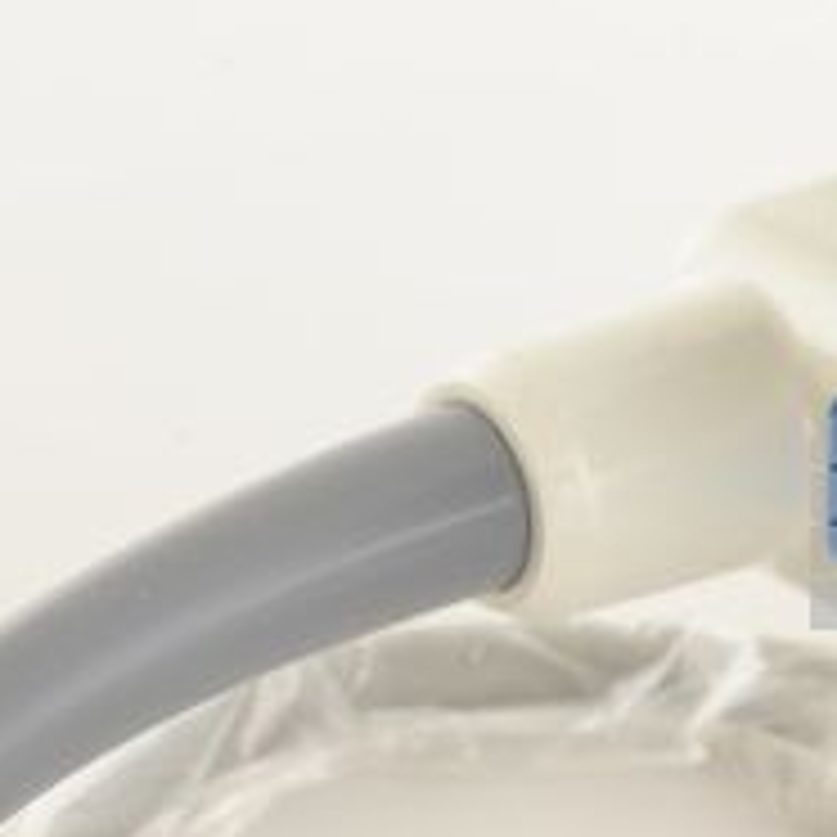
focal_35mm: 137
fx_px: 3748
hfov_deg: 12.1
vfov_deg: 12.7
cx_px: 1260
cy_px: 524
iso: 1600
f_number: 11
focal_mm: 50
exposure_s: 1/125
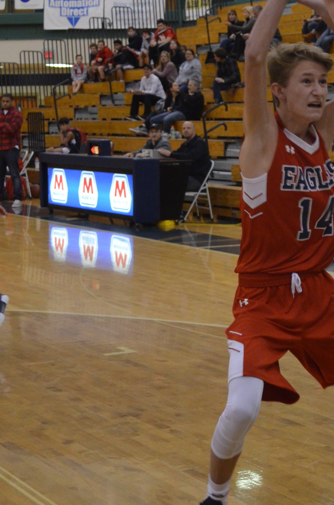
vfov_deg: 23.1
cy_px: 184
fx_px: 1230
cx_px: 299
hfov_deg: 15.3
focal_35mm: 88
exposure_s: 1/160
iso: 1600
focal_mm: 26
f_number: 4.2
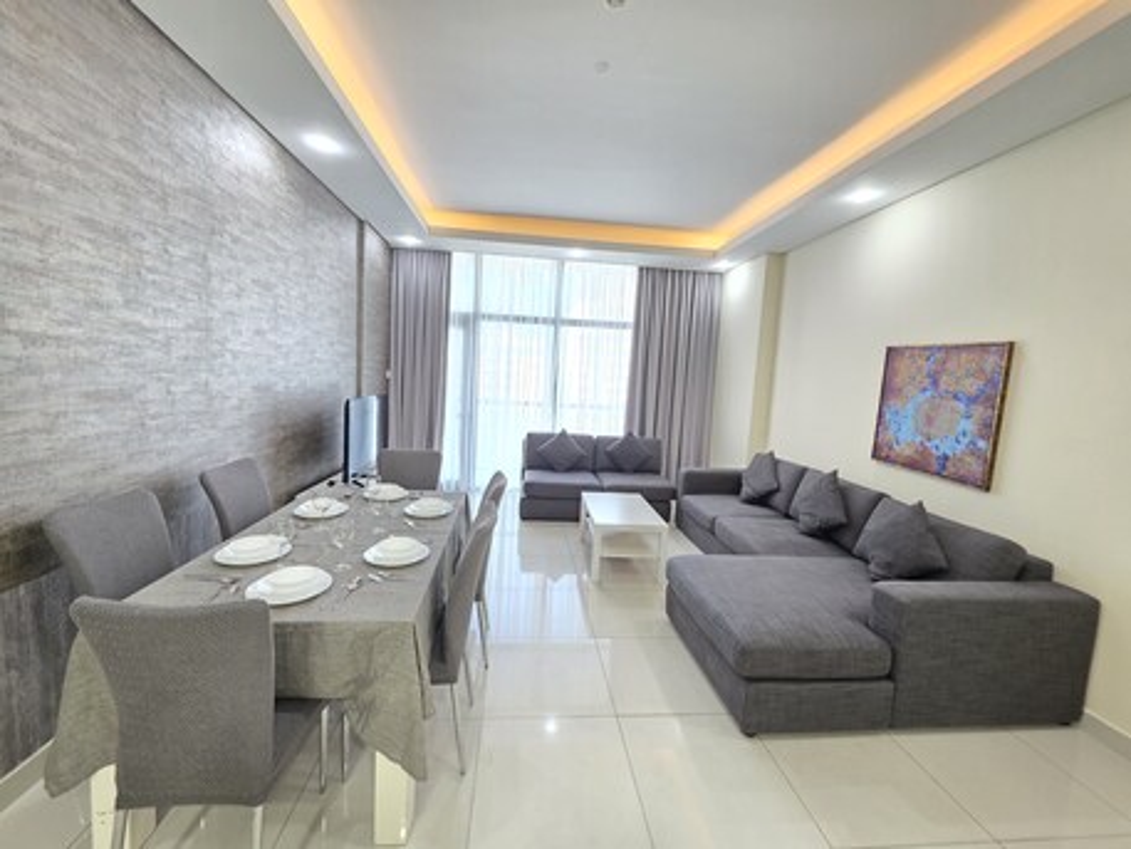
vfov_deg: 89.9
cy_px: 424
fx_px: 425
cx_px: 566
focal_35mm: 13
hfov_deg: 106.2
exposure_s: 1/50
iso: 200
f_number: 1.9
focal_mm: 2.2
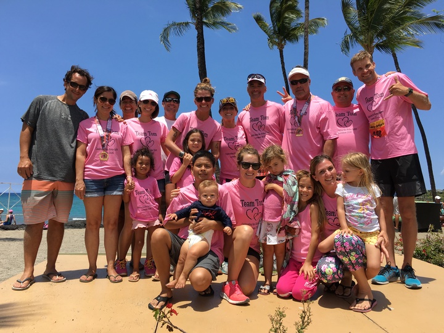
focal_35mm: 29
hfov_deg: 61.7
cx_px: 222
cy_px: 166
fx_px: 372
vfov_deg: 48.2
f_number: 2.2
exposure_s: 1/1451
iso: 25
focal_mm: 4.15
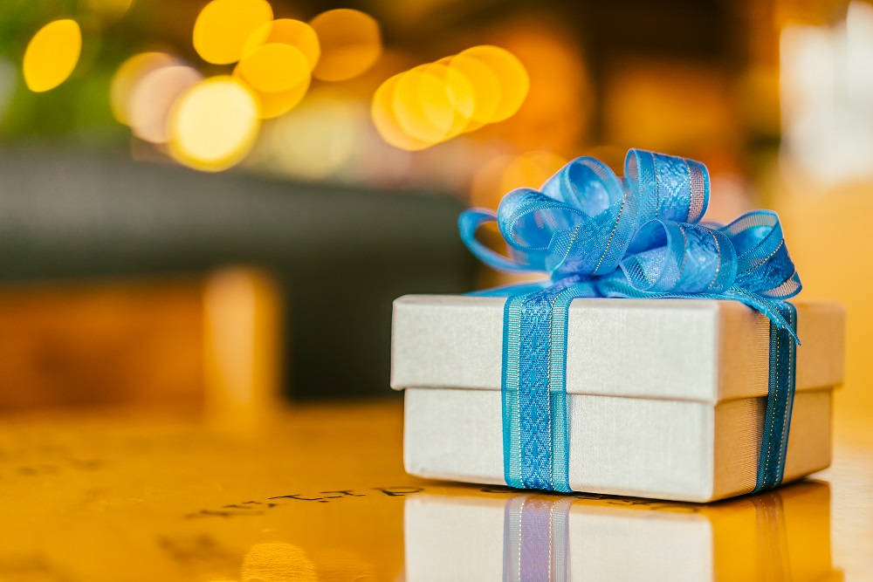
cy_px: 291
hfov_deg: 33.4
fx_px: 1455
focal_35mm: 60
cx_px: 436
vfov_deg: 22.6
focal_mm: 60
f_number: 3.2
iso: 250
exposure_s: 1/80
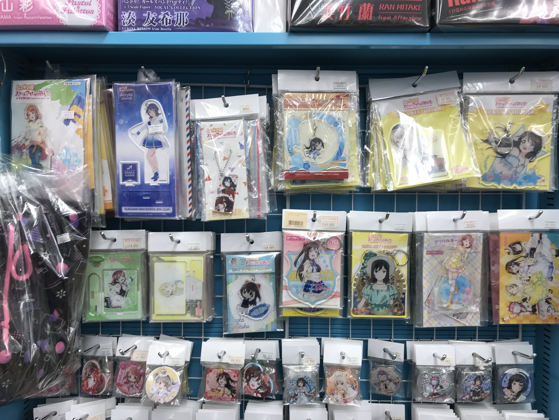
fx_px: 452
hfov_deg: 63.4
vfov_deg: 49.7
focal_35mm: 28
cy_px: 210
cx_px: 280
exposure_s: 1/60
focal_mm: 3.99
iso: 25
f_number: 1.8
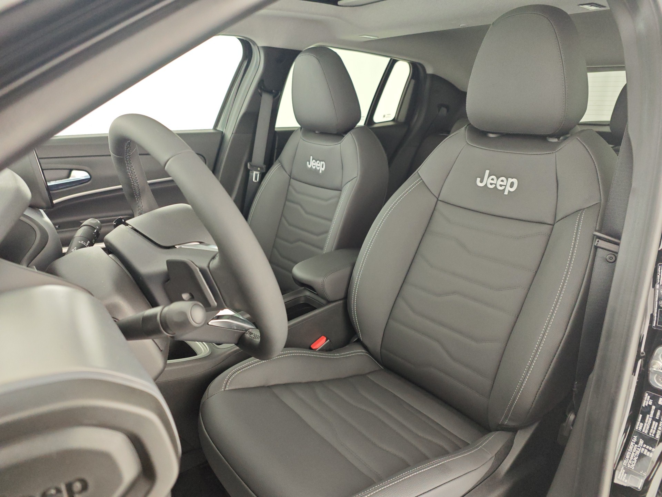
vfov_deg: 58.9
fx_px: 440
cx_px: 331
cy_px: 248
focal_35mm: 23
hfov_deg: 73.9
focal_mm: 6.55
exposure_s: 1/100
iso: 252
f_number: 1.6
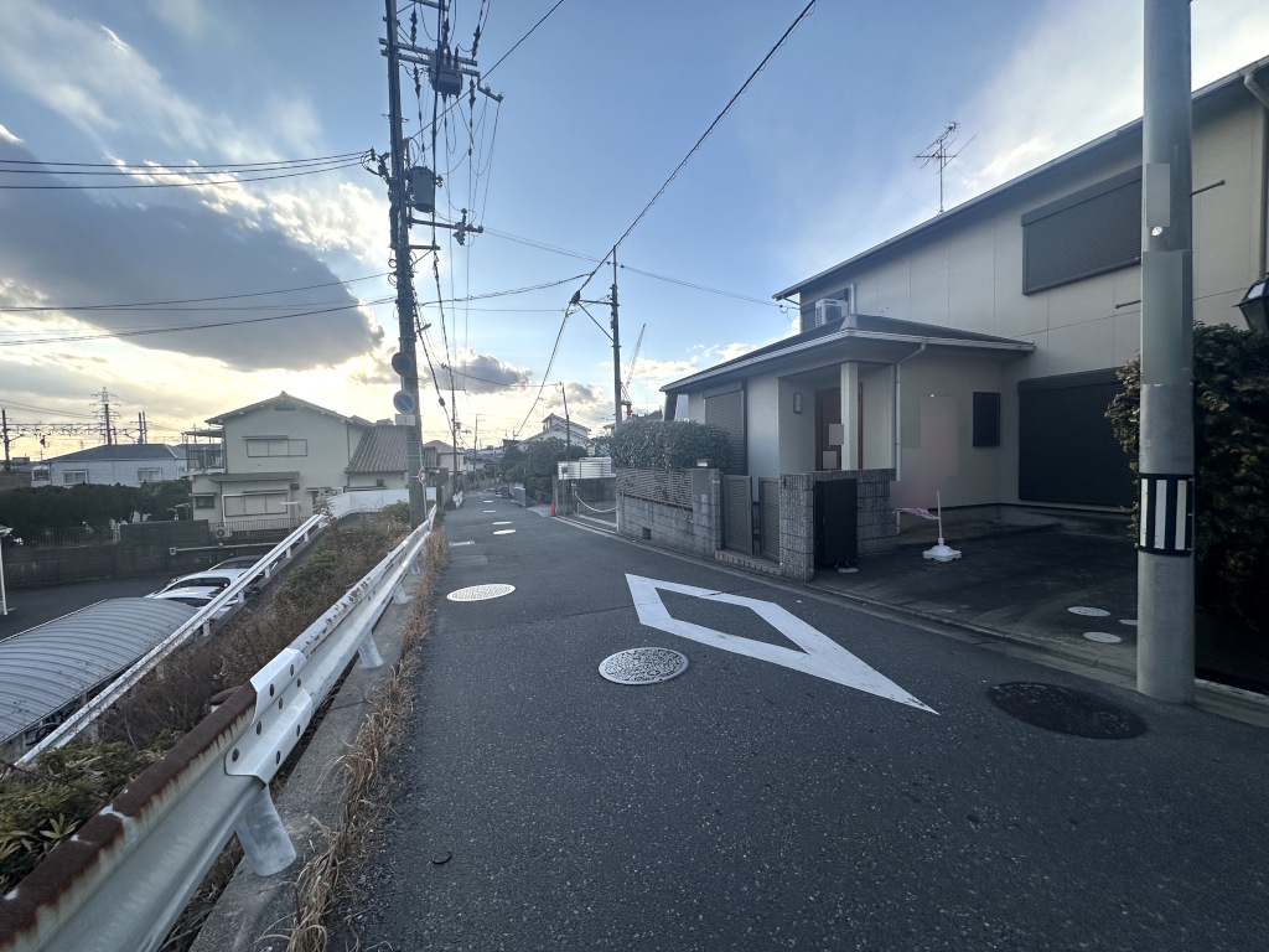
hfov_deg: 102.1
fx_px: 513
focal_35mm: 14
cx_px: 634
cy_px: 476
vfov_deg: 85.7
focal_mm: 2.22
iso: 40
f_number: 2.2
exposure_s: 1/1135
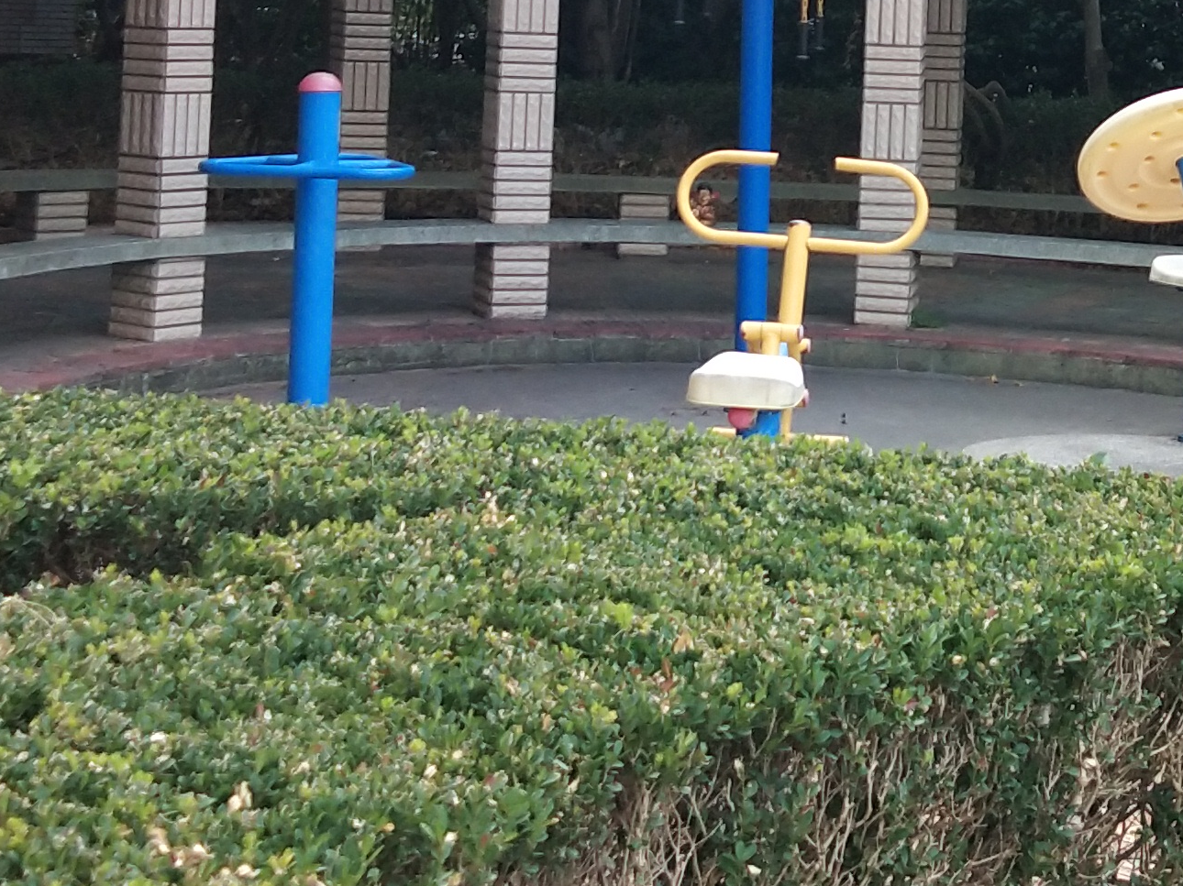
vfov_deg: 14.6
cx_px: 957
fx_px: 3417
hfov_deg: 19.4
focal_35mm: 100
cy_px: 19
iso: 64
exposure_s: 1/100
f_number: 2.2
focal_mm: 3.69
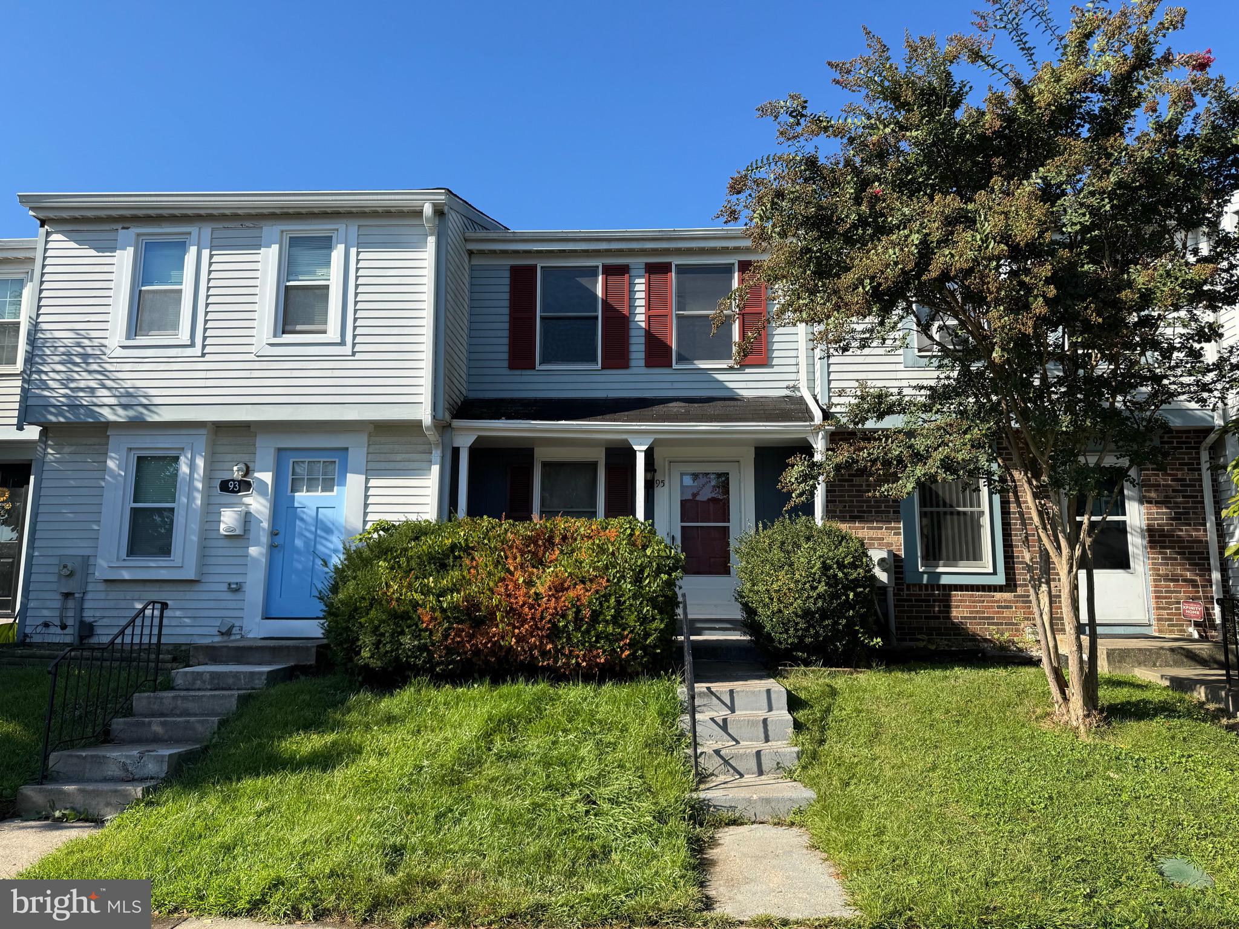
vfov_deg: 56.8
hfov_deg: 71.6
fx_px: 859
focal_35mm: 24
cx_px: 620
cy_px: 464
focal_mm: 6.76
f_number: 1.78
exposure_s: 1/2506
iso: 80
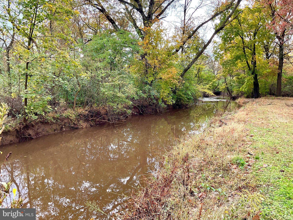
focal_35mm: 29
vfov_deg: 48.2
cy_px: 110
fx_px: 245
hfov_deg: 61.7
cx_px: 146
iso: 16
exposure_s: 1/217
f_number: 1.8
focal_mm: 3
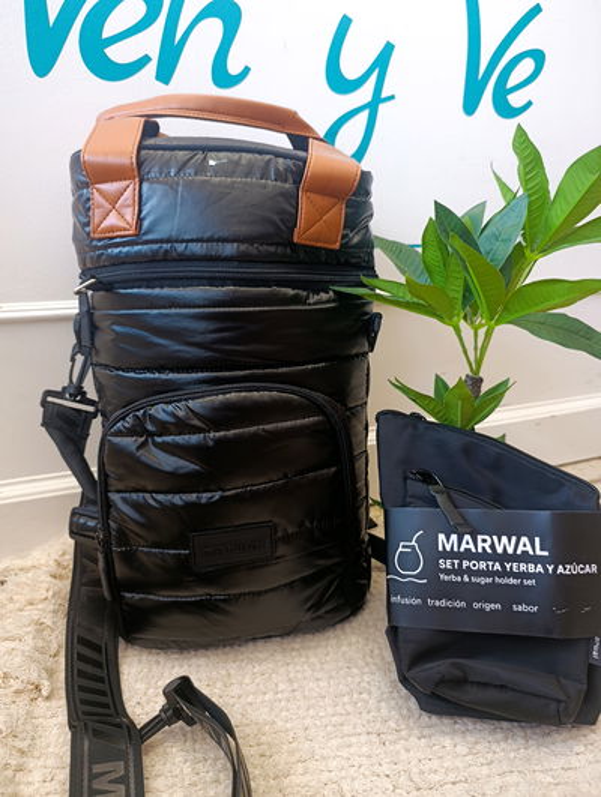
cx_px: 300
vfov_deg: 73.8
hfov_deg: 59.0
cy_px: 398
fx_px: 531
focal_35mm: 23
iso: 531
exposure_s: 1/100
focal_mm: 6.11
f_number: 1.65
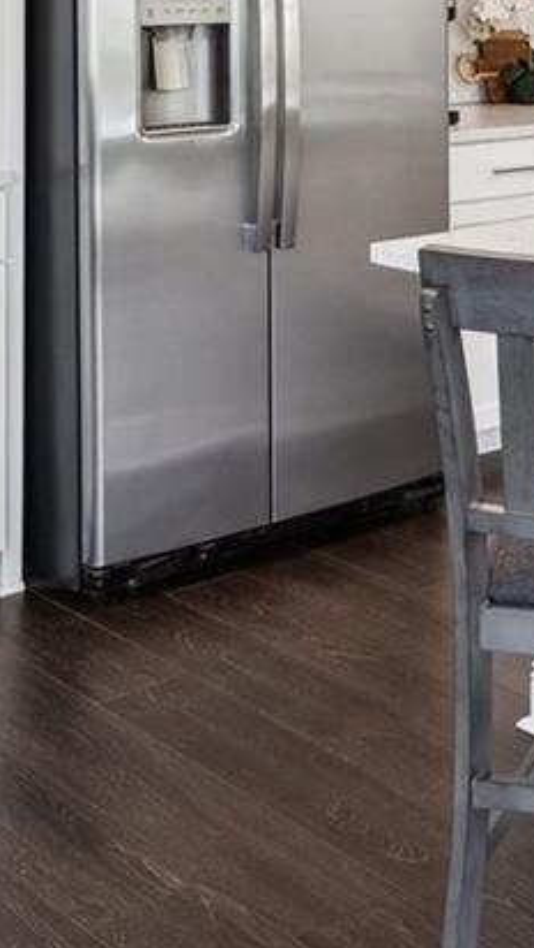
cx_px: 863
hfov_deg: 16.4
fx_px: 1635
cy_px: -30
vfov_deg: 29.8
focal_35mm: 65
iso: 400
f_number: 8
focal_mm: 16
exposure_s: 1/8
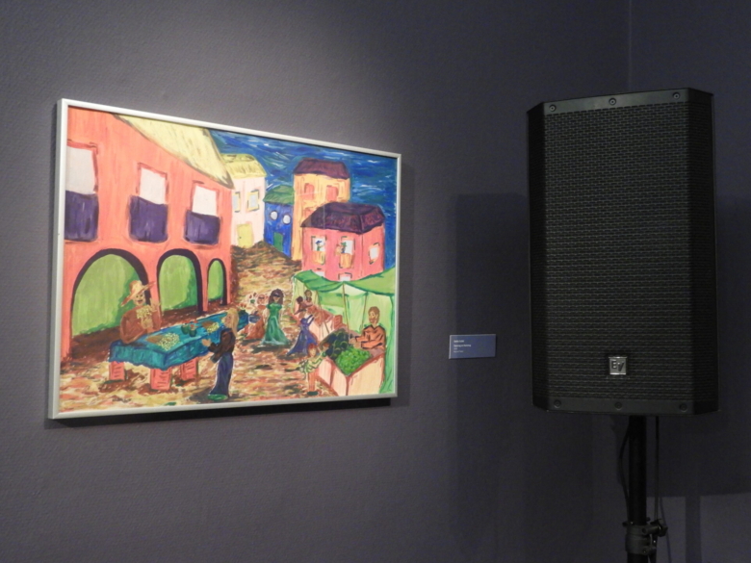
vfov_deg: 36.0
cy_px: 282
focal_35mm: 40
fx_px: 868
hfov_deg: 46.8
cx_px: 376
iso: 1000
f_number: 3.8
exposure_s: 1/10
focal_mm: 7.2
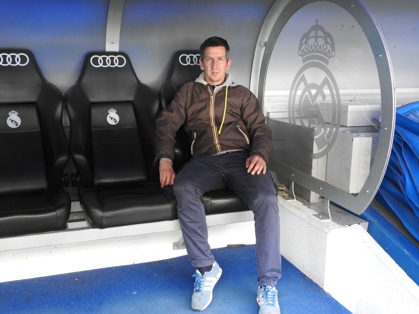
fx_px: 484
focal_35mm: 40
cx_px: 210
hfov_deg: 46.8
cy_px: 157
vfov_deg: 36.0
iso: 360
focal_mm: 7.2
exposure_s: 1/30
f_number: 3.8
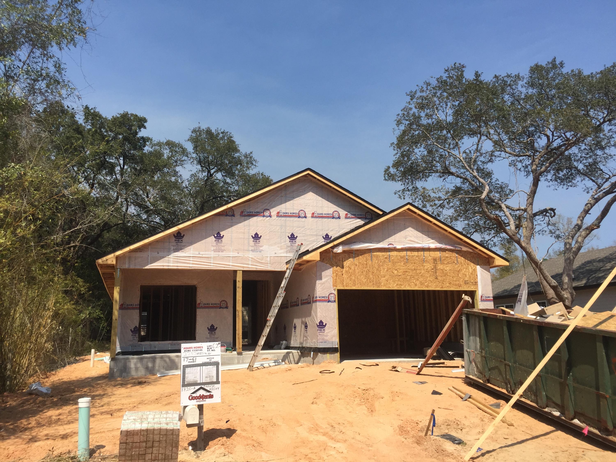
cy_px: 231
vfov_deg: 48.2
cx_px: 308
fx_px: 516
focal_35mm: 29
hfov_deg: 61.7
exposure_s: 1/2326
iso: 32
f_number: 2.2
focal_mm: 4.15
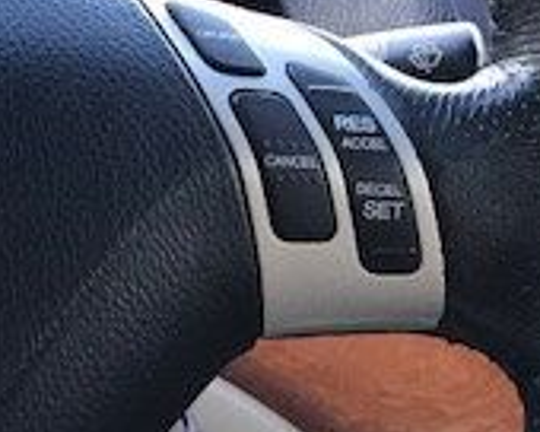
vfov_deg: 14.9
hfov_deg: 16.8
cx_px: -276
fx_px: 1646
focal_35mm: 103
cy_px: 86
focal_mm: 3.99
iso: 40
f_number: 1.8
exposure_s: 1/24
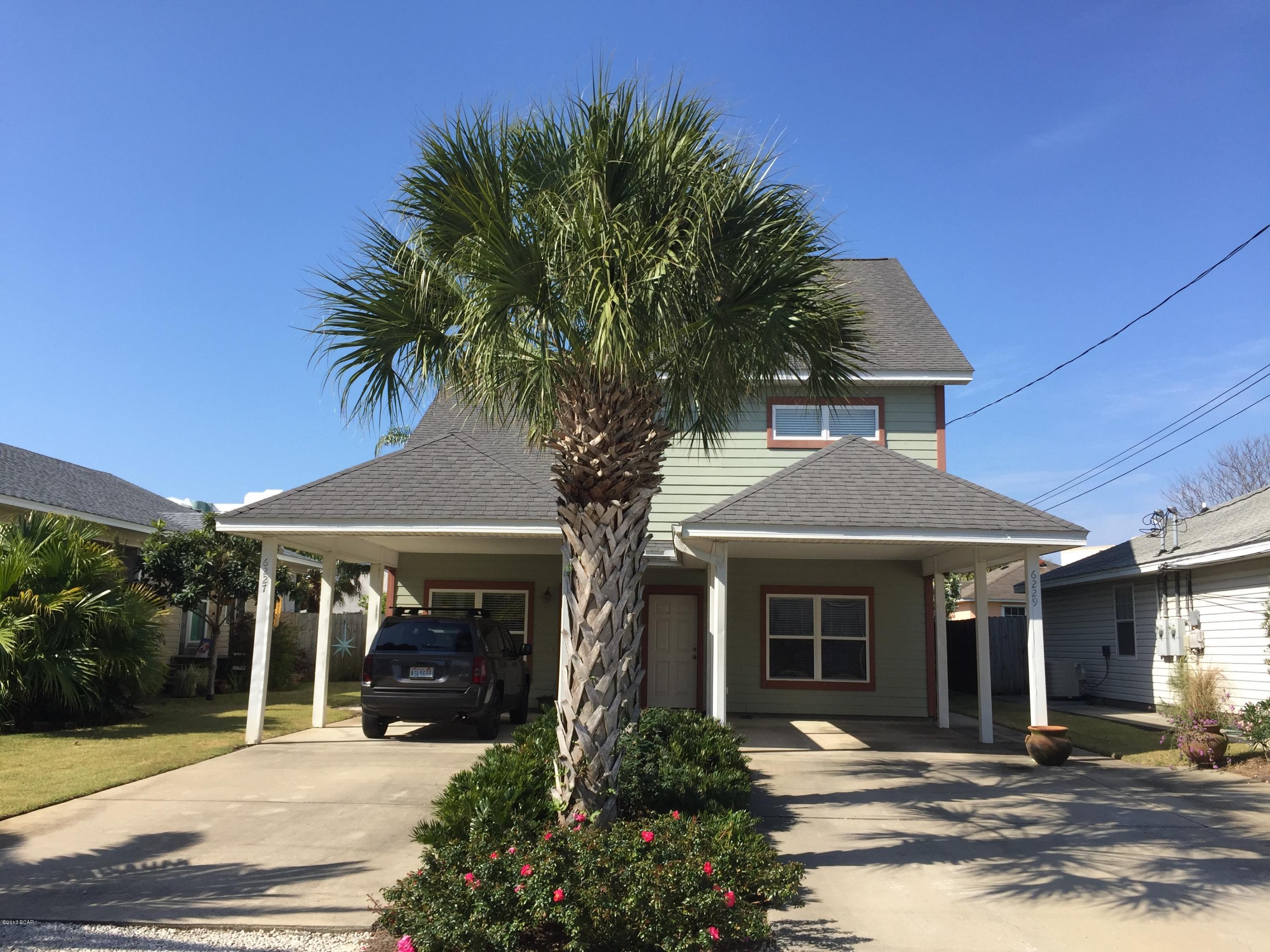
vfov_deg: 48.2
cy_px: 476
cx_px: 635
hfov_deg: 61.7
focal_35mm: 29
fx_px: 1064
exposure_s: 1/1522
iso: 32
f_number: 2.2
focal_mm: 4.15
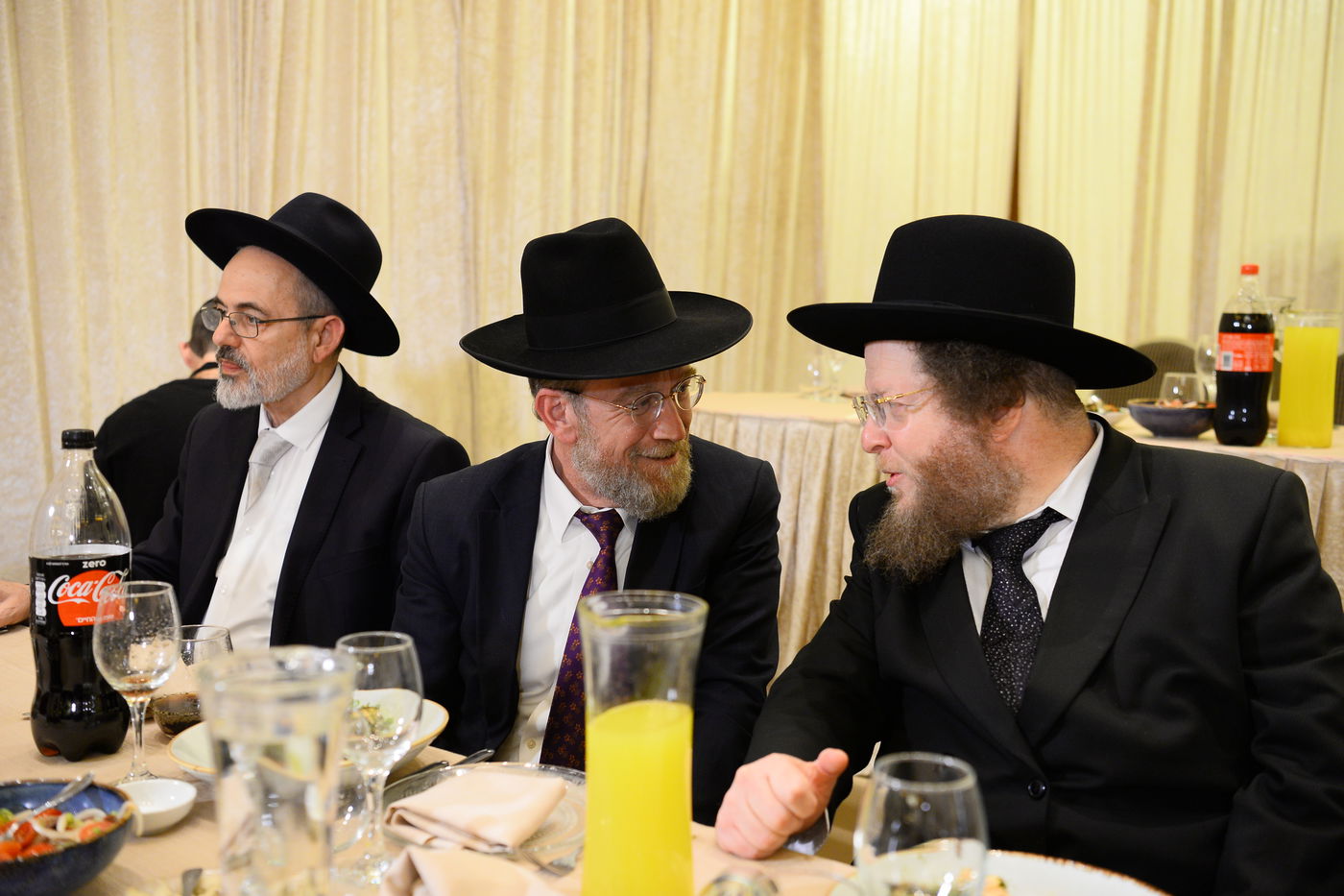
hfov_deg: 48.5
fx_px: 1493
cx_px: 672
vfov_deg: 33.4
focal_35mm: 40
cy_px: 448
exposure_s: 1/160
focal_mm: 40
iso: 2000
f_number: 3.5
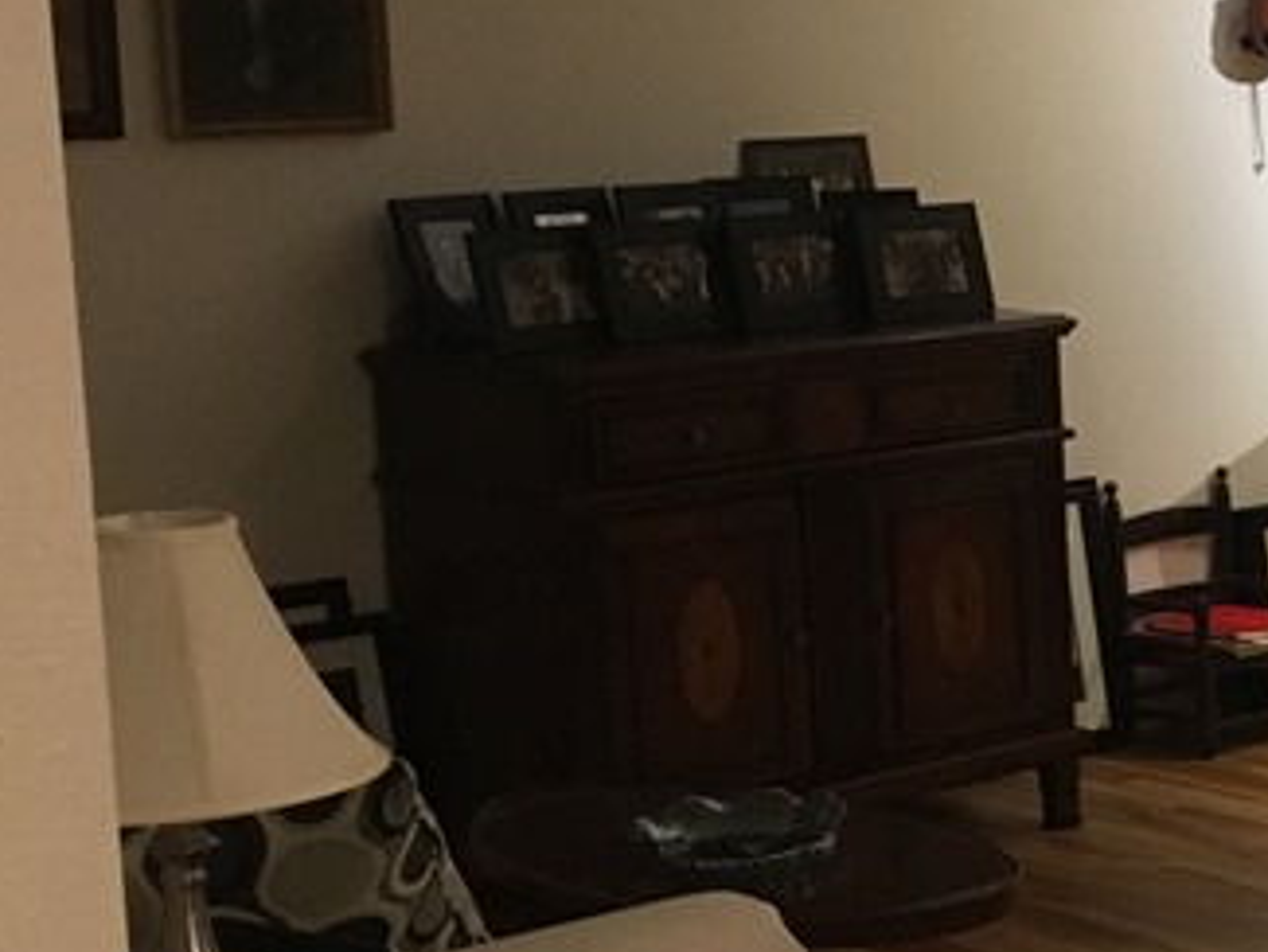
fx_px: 3298
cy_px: 519
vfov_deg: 16.4
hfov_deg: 19.0
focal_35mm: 90
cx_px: 1939
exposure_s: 1/30
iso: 200
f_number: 2.2
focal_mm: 4.15
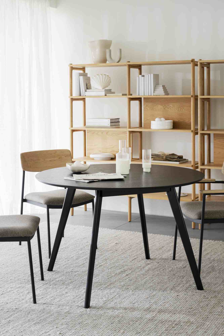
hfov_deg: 23.8
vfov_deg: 35.1
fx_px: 532
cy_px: 168
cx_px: 112
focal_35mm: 57
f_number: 7.1
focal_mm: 57
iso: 250
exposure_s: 1/4
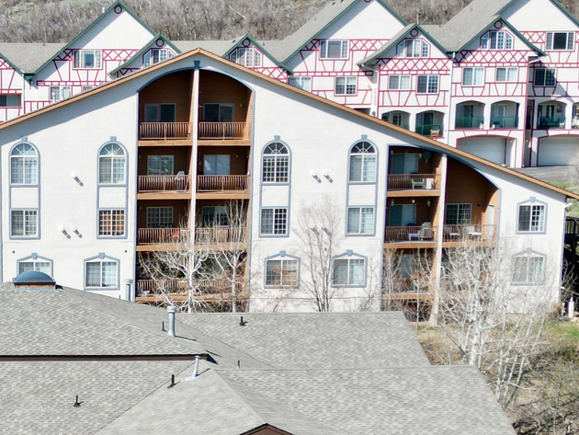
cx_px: 62
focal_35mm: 78
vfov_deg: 18.7
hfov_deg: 24.3
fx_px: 1305
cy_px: 348
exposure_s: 1/2500
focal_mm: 6.72
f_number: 1.7
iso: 150
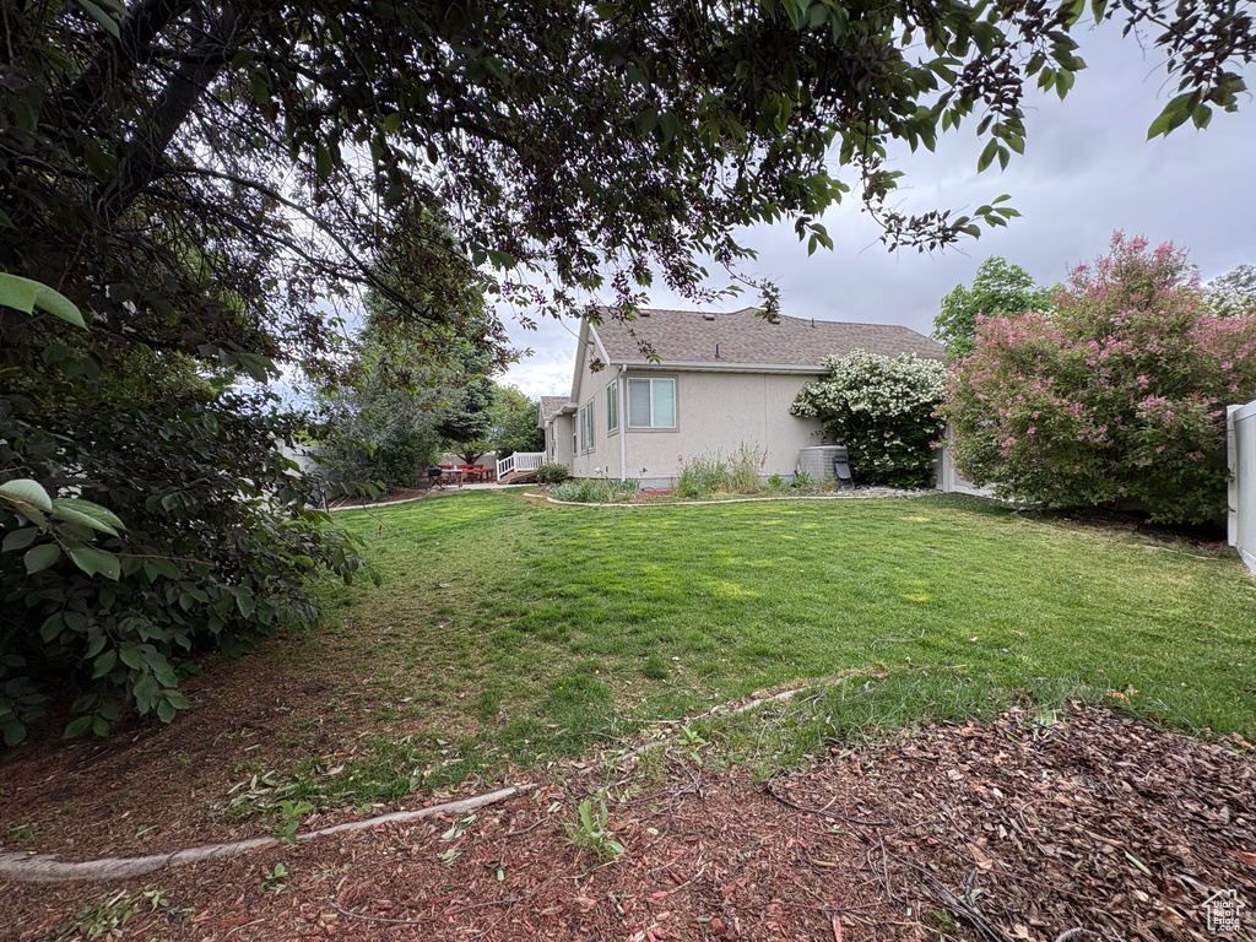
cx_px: 628
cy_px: 471
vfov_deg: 85.7
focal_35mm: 14
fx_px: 508
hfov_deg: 102.1
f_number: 2.2
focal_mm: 2.22
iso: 64
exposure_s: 1/414
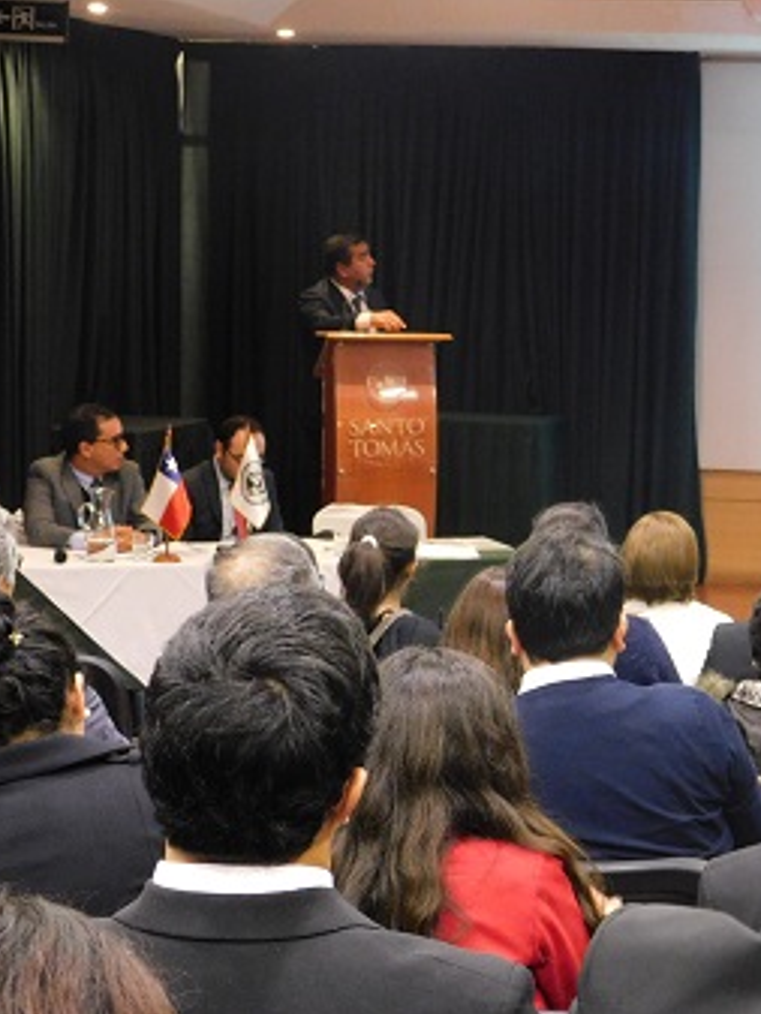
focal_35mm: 89
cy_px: 510
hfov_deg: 16.5
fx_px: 2607
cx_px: 636
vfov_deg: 22.0
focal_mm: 11.7
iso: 800
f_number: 4.2
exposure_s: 1/8
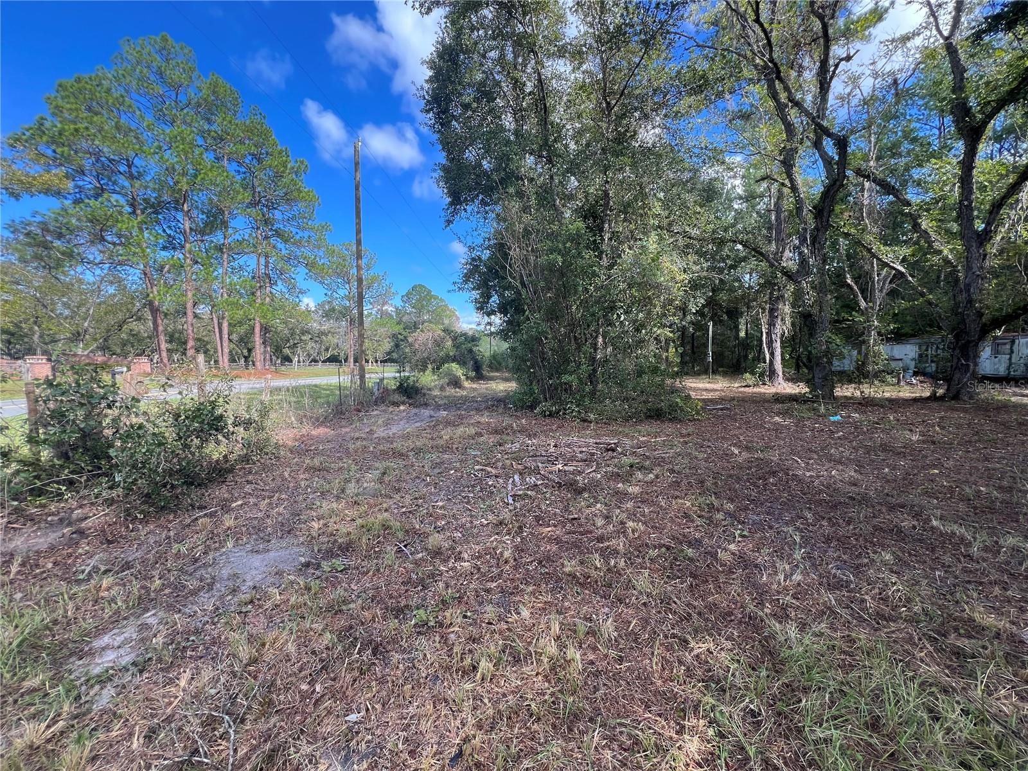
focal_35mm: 13
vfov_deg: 89.9
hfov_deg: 106.2
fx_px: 386
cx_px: 514
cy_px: 386
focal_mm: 1.57
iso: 32
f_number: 1.8
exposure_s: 1/247
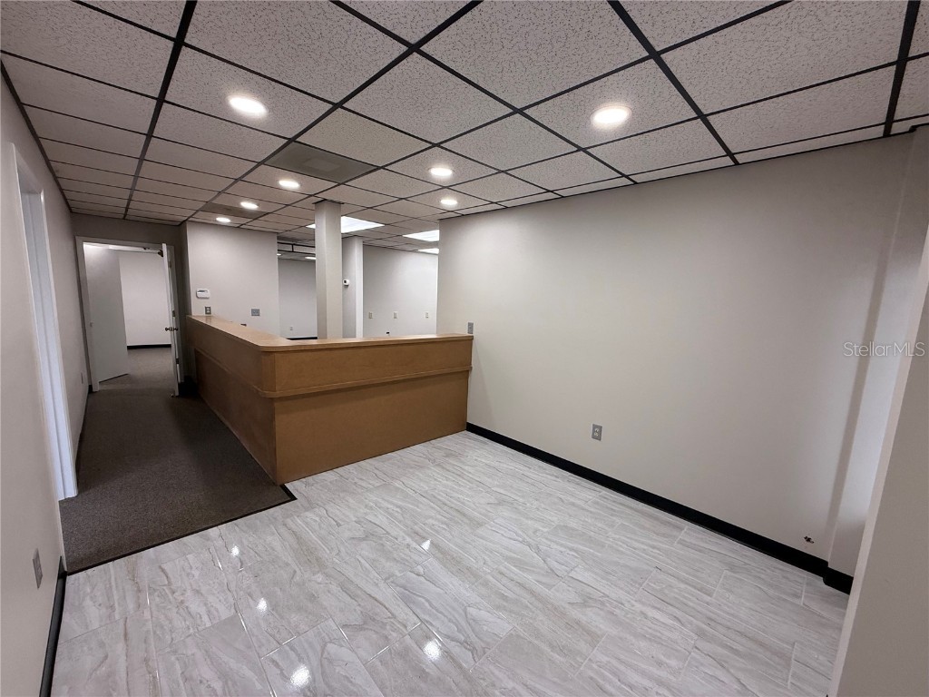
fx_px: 376
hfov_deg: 102.1
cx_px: 464
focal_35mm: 14
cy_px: 348
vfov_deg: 85.7
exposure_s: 1/120
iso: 160
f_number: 2.2
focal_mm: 2.22
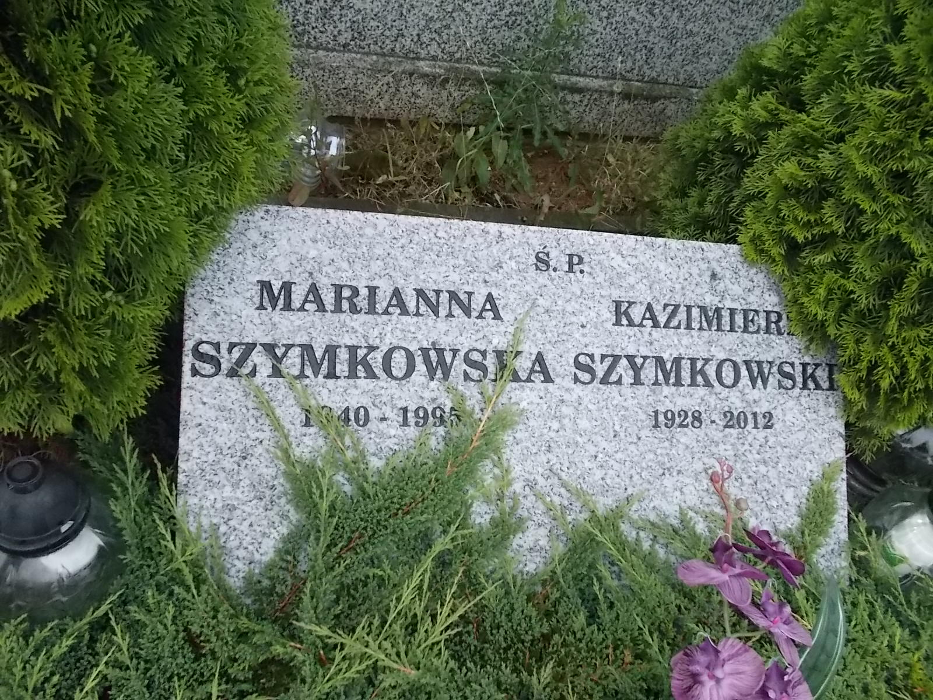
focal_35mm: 26
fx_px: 701
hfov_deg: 67.3
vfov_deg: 53.1
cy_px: 350
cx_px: 466
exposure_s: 1/320
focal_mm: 4.6
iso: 400
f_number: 8
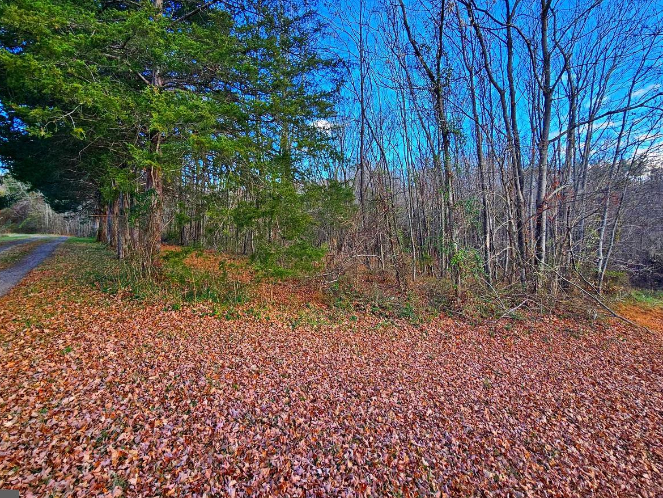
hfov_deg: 94.5
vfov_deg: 77.7
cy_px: 216
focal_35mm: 16
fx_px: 307
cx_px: 328
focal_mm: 2.2
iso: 50
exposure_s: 1/230
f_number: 2.2
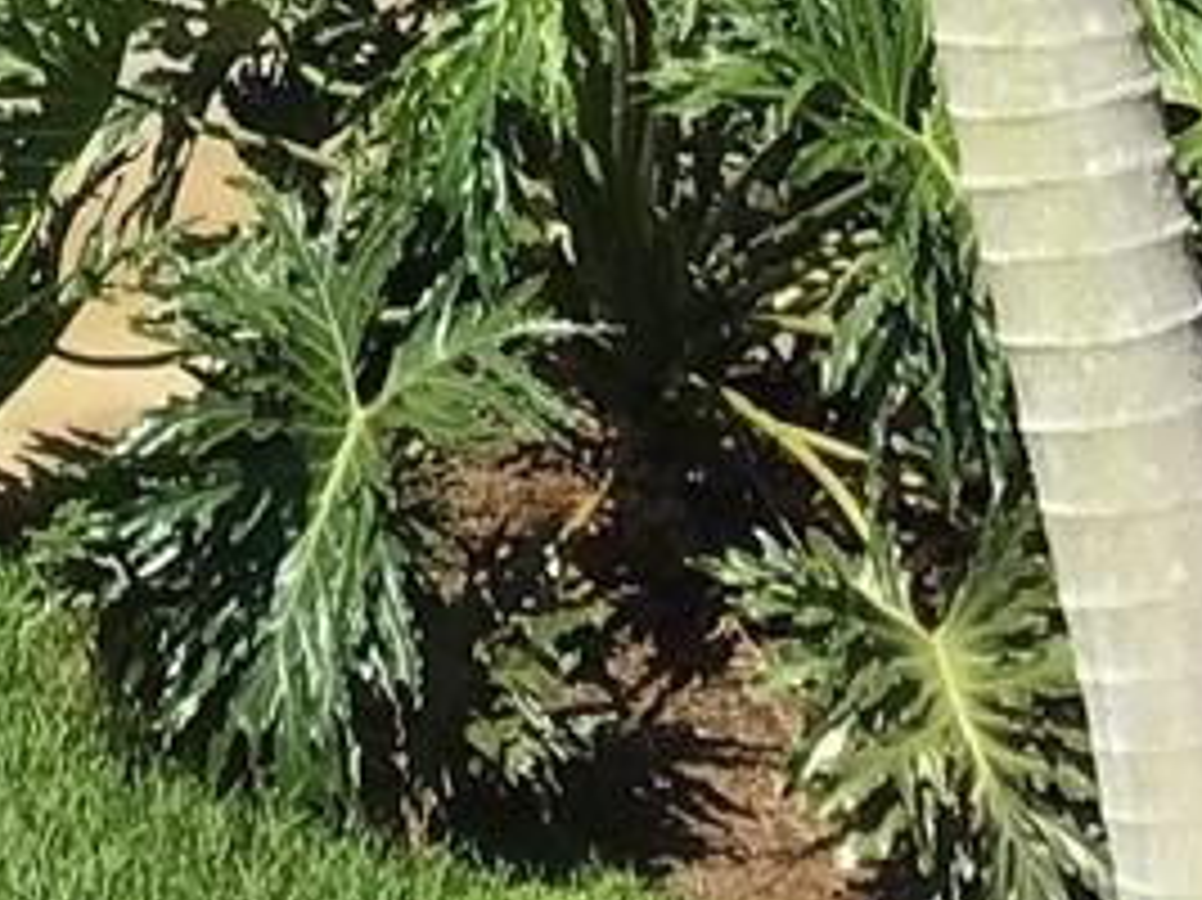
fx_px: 6456
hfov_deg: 10.3
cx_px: -504
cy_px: -1696
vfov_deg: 7.2
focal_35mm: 186
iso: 25
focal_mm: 3.3
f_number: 2.4
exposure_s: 1/1131
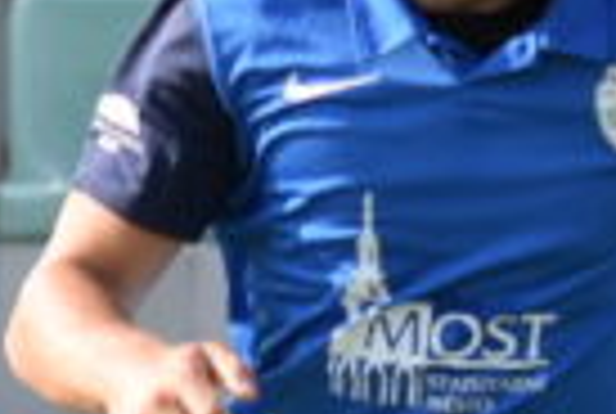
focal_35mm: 2463
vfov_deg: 0.6
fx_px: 42236
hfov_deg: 0.8
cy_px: 727
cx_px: 499
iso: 400
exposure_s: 1/1600
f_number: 6.3
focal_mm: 220
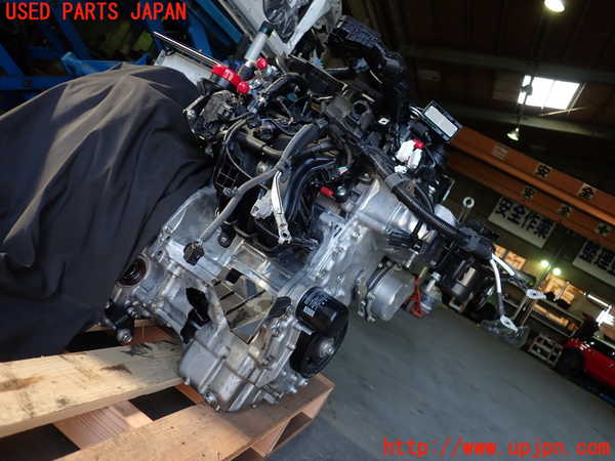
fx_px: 533
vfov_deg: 46.8
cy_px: 230
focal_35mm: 30
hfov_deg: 60.0
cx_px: 308
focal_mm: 5.4
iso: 100
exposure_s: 1/100
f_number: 2.3
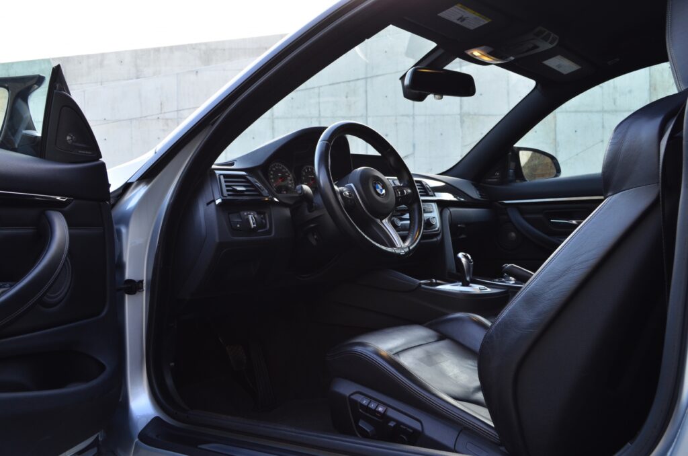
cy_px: 228
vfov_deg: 39.8
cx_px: 344
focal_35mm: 33
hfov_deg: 57.3
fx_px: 629
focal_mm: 22
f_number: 8
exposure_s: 1/20
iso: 400
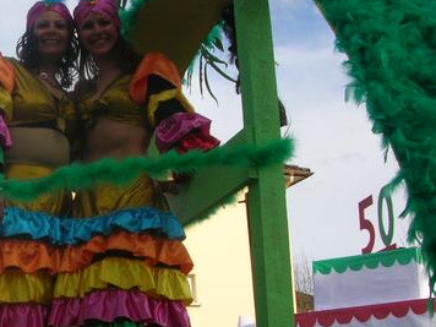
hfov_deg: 29.6
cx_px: 51
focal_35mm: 63
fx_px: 794
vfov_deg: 23.2
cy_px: 217
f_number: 5.6
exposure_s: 1/282
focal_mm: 5.8
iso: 50
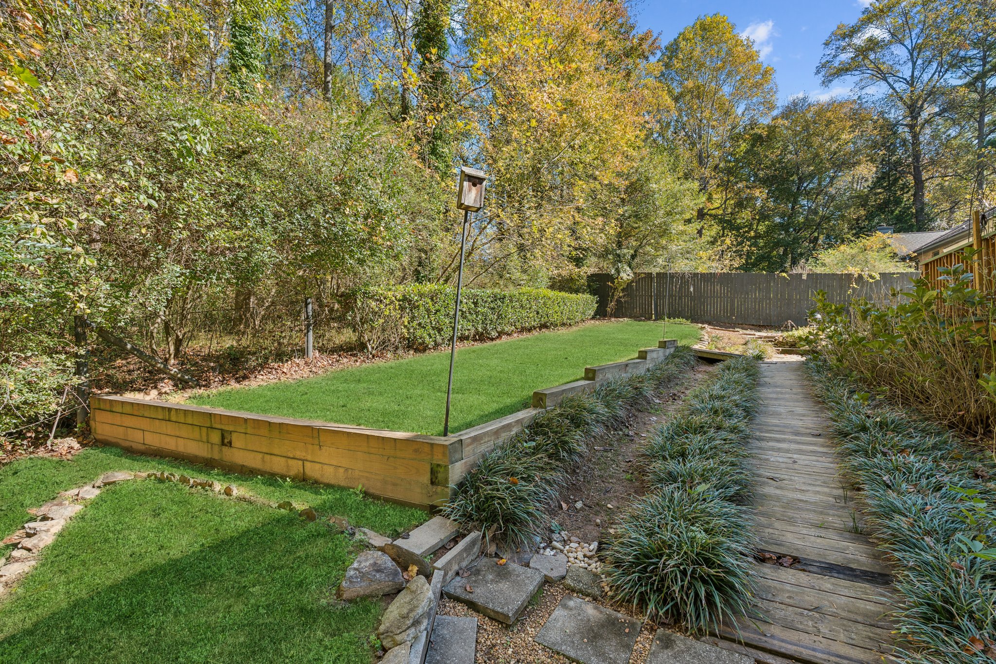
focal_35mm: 16
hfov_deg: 96.7
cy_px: 332
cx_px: 498
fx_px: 443
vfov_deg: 73.7
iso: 100
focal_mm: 16
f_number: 8
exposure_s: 1/20
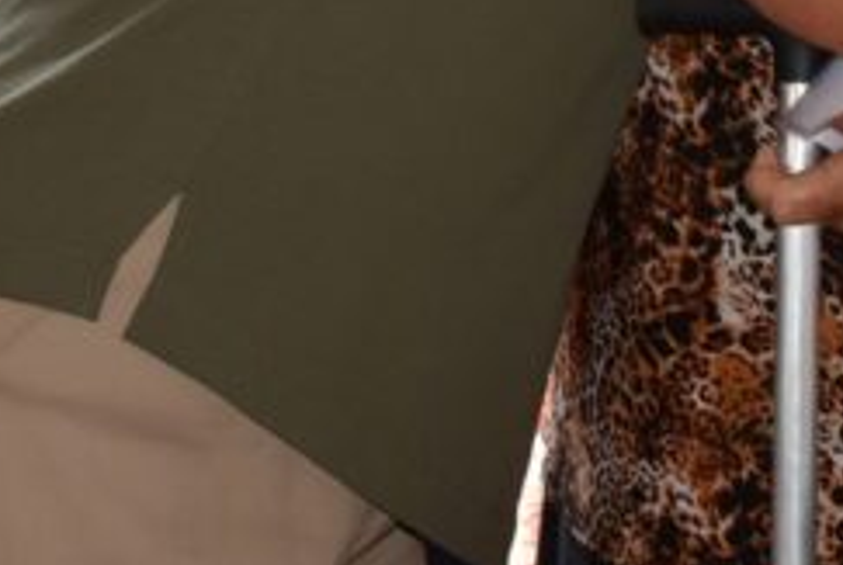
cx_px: 167
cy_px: -269
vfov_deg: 4.9
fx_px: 6522
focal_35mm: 278
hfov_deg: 7.4
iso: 160
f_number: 5.6
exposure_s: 1/125
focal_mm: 44
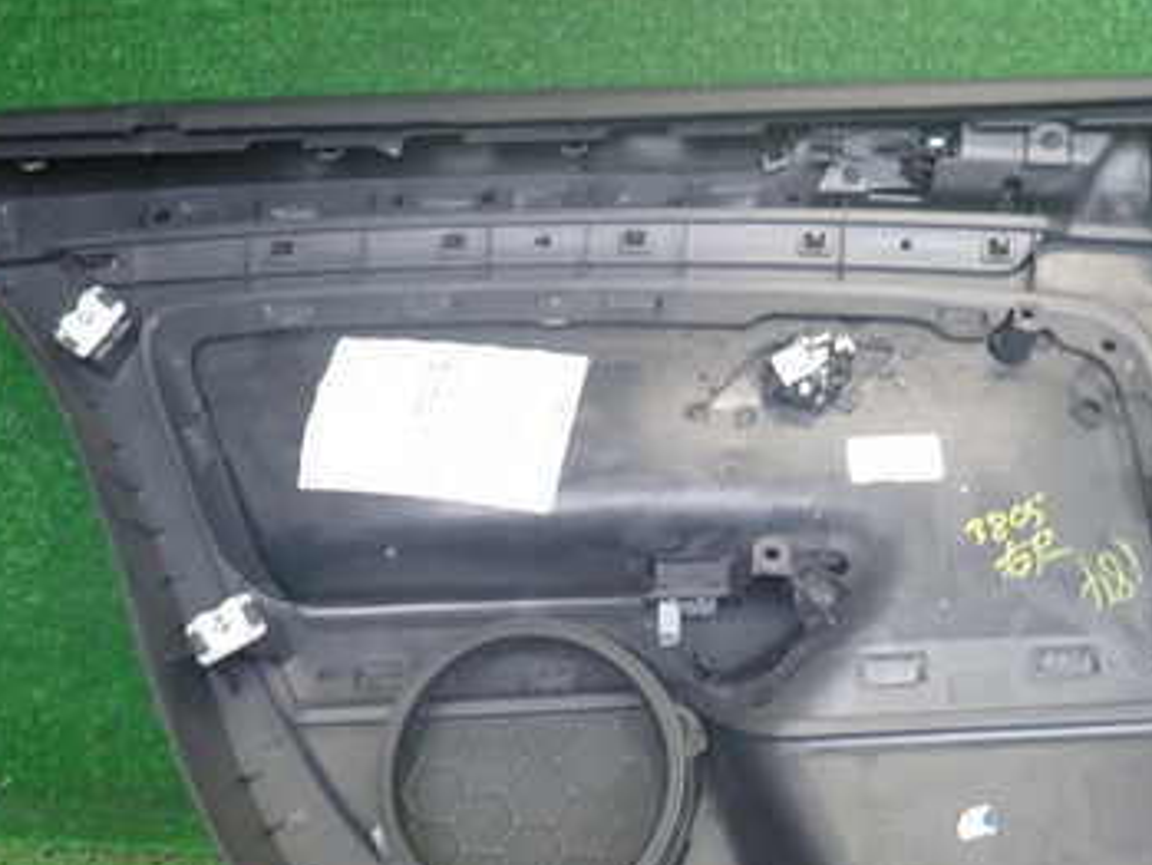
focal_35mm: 43
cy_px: 601
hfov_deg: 43.8
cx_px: 574
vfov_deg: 33.2
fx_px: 1432
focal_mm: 4.5
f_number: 2
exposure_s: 1/50
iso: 200
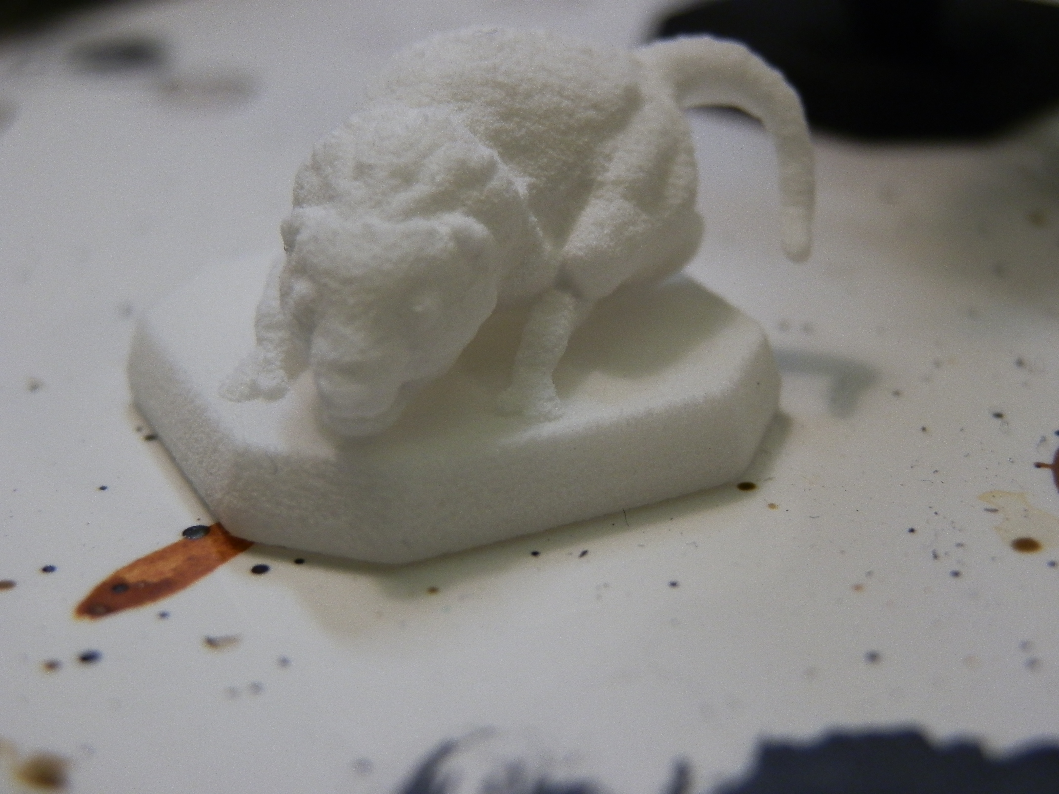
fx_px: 1866
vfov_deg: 24.0
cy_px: 397
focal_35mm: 61
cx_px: 530
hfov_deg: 31.7
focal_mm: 10.99
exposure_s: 1/80
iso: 200
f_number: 3.7
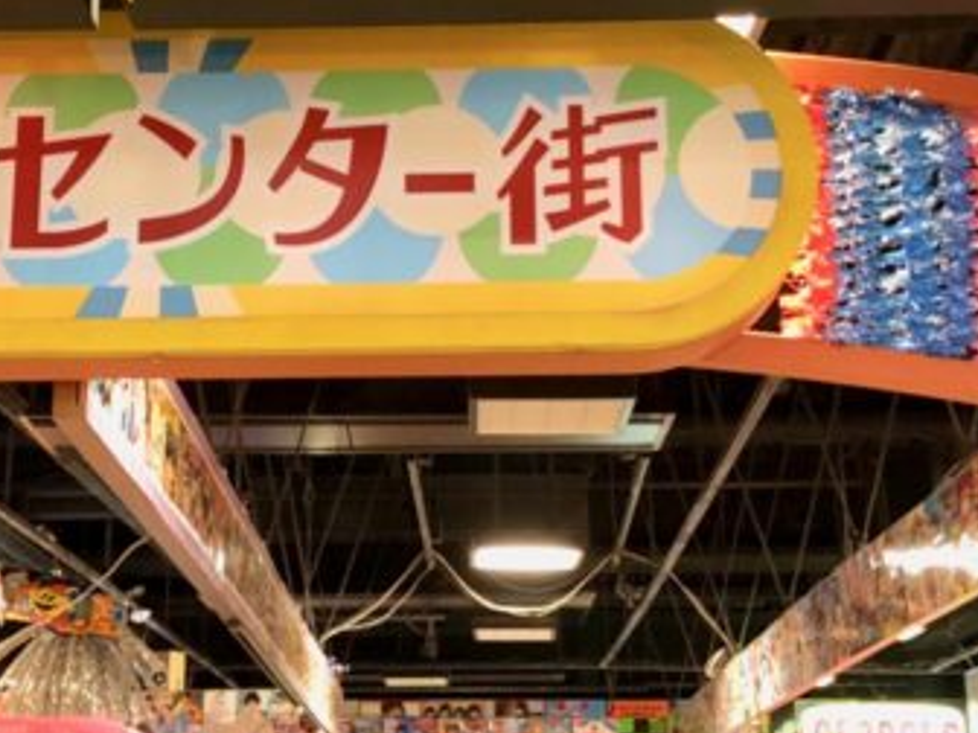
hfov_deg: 36.5
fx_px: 1413
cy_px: 224
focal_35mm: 50
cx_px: 157
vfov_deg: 28.8
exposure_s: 1/33
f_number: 1.8
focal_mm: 4
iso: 400
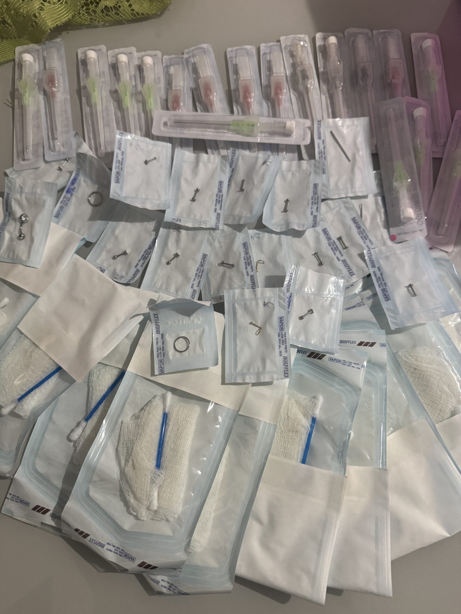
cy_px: 307
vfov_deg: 71.6
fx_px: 426
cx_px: 230
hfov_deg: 56.8
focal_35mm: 24
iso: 640
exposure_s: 1/60
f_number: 1.78
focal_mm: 6.76
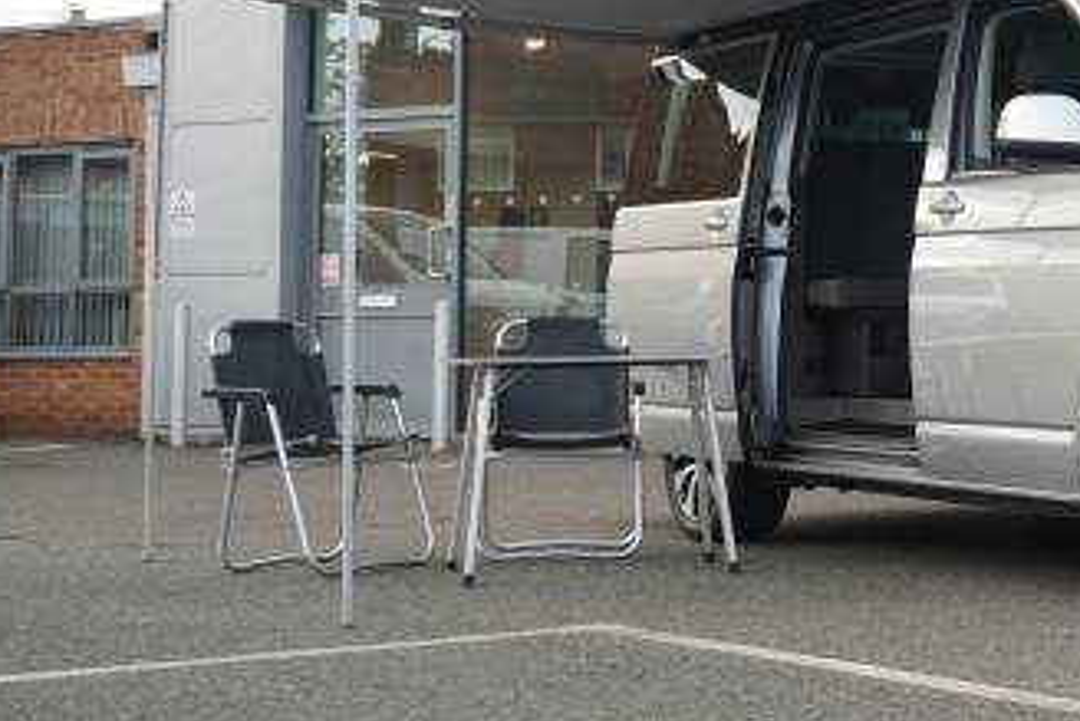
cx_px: 1011
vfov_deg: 17.8
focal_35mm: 76
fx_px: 2281
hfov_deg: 25.6
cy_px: 142
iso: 100
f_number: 4.5
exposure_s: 1/60
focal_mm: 26
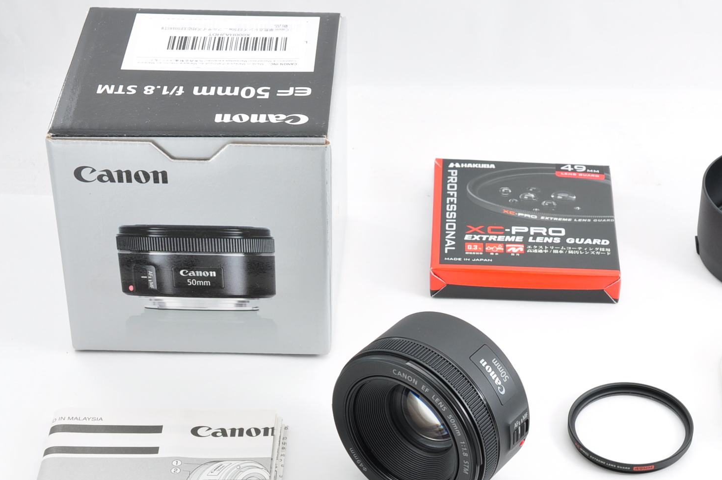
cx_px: 496
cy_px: 317
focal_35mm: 88
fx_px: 1763
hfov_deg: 23.0
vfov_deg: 15.5
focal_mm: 40
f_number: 14
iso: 200
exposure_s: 1/200
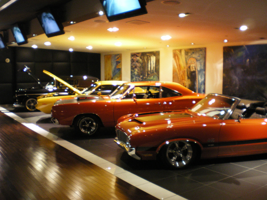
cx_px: 134
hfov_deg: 49.0
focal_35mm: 38
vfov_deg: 37.7
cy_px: 100
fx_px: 293
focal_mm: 6.3
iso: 400
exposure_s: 1/15
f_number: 3.1
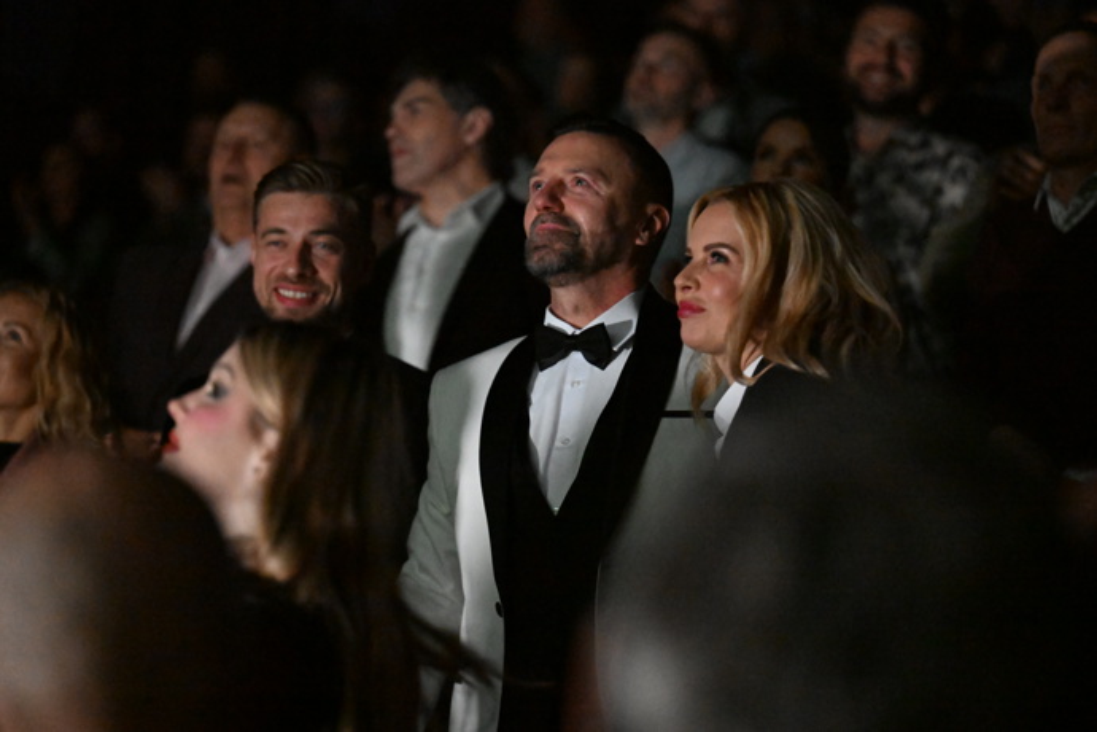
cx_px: 548
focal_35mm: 125
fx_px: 3809
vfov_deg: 11.0
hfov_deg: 16.4
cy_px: 366
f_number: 2.8
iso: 25600
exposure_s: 1/100
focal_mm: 125
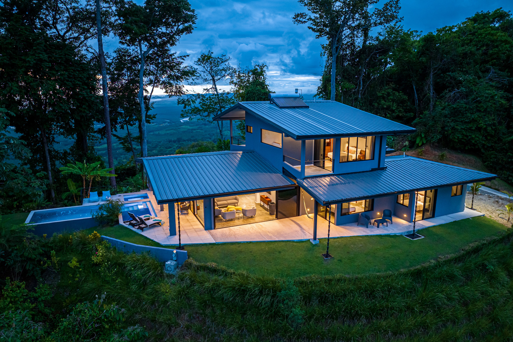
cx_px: 257
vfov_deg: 51.3
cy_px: 172
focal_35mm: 25
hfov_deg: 71.5
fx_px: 356
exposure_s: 1/15
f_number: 2.8
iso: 350
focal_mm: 12.29
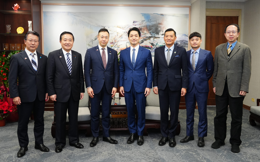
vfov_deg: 39.4
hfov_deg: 59.7
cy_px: 75
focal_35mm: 32
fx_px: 227
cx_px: 130
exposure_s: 1/160
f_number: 4
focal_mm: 31
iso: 1600
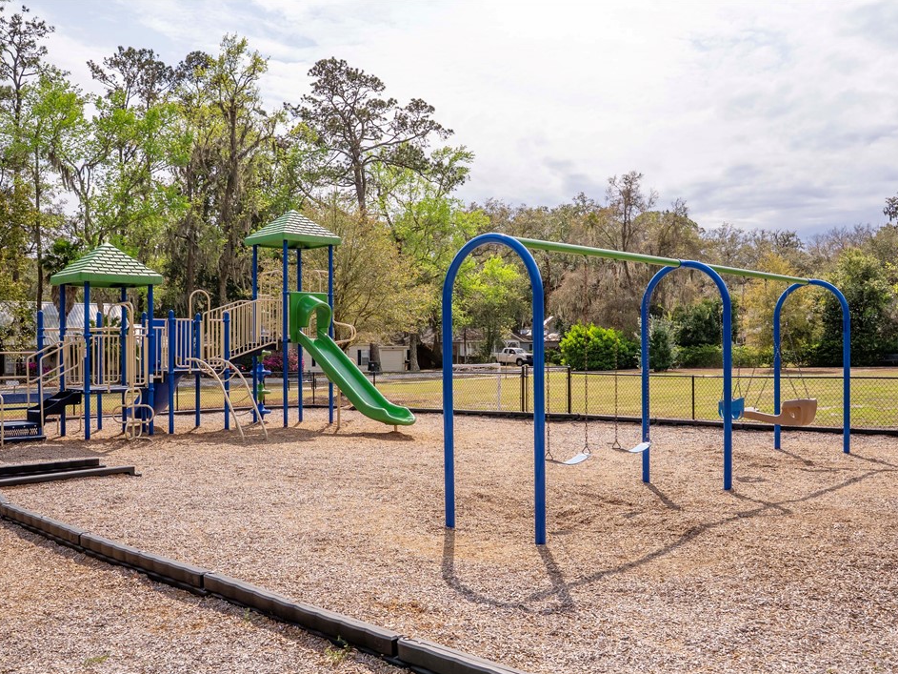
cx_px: 464
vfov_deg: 45.4
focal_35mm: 31
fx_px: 804
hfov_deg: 58.3
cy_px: 343
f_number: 8
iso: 100
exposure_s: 1/320
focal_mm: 28
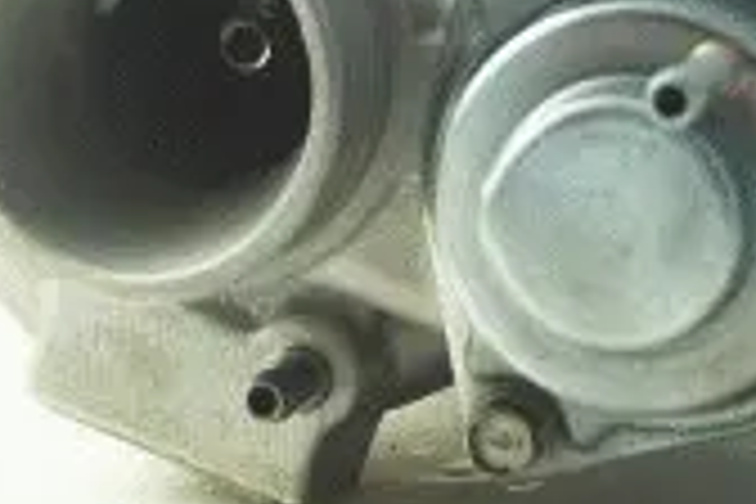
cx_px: 344
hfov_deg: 13.7
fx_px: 3150
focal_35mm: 150
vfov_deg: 8.9
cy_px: -227
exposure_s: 1/160
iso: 250
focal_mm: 28
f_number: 4.5
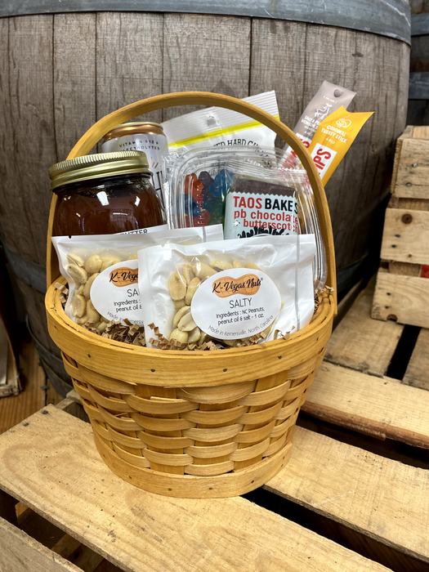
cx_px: 214
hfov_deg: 53.1
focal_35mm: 26
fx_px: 430
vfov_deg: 67.3
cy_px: 286
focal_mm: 4.25
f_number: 1.8
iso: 80
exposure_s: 1/64
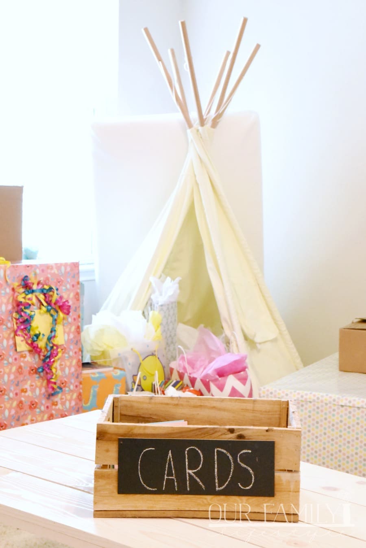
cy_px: 274
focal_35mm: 78
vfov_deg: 26.0
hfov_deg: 17.5
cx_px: 183
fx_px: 1188
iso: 12800
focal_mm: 78
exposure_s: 1/80
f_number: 11
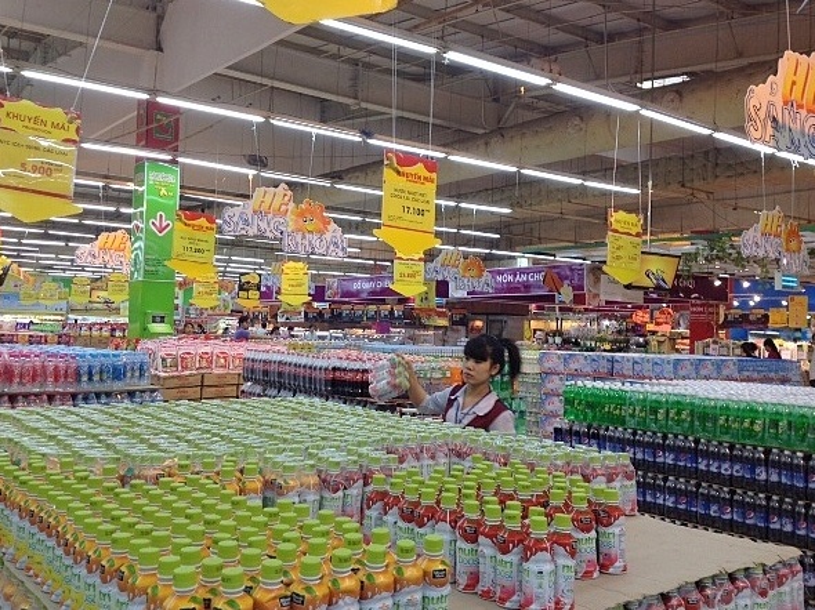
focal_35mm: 35
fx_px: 824
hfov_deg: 52.6
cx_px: 408
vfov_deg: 40.7
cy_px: 305
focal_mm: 4.28
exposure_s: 1/30
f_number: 2.4
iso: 80
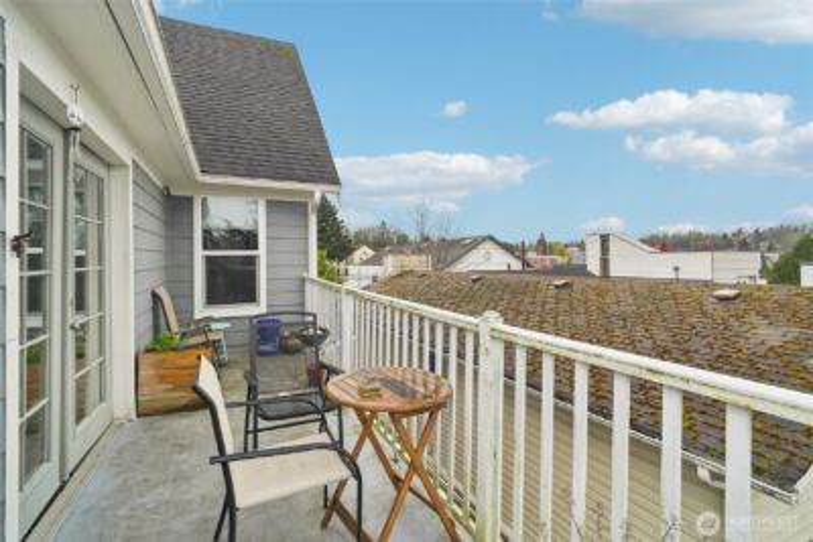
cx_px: 406
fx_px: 361
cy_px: 271
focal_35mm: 16
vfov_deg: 73.8
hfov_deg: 96.7
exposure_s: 1/400
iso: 1600
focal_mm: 16
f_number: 8
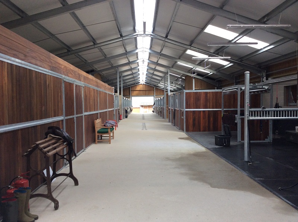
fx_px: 284
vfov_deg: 42.8
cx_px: 149
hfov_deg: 55.4
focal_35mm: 33
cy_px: 111
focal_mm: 3.3
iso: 50
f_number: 2.4
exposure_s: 1/120
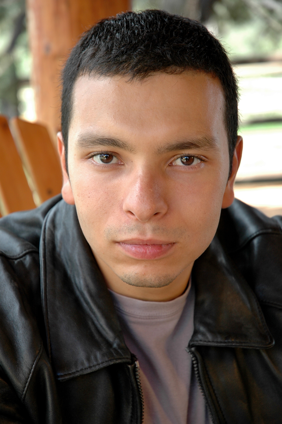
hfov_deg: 13.0
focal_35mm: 105
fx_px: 1236
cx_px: 141
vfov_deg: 19.5
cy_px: 212
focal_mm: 70
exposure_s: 1/125
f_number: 4.5
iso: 250
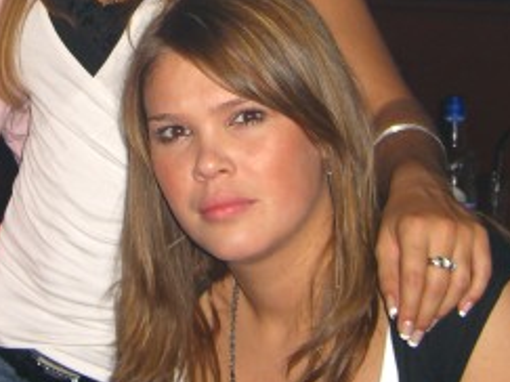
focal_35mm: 94
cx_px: 113
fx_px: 1384
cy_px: -2
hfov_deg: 20.7
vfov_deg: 15.4
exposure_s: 1/60
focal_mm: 7.9
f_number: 2.8
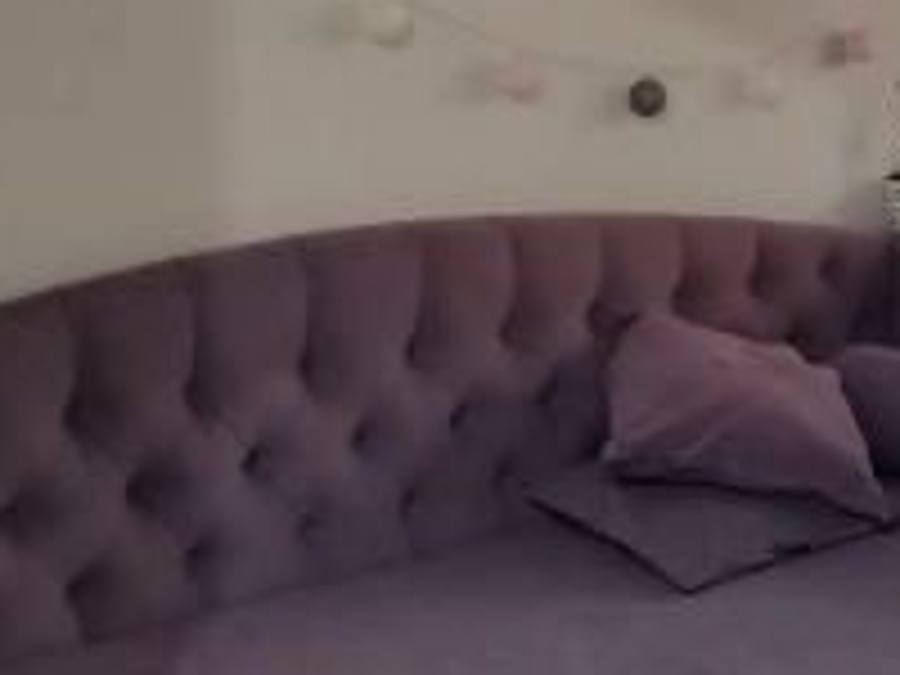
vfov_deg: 18.9
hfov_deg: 25.2
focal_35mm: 75
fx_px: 1950
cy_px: -54
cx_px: 810
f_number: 1.75
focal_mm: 5.25
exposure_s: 1/25
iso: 1672
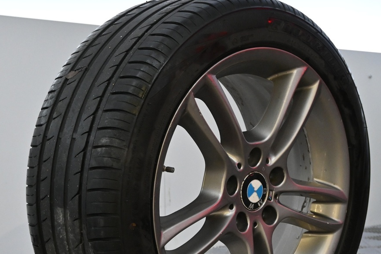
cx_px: 224
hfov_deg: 24.0
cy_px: 199
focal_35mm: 84
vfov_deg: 16.1
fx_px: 893
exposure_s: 1/50
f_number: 4.8
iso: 1800
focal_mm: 30.5
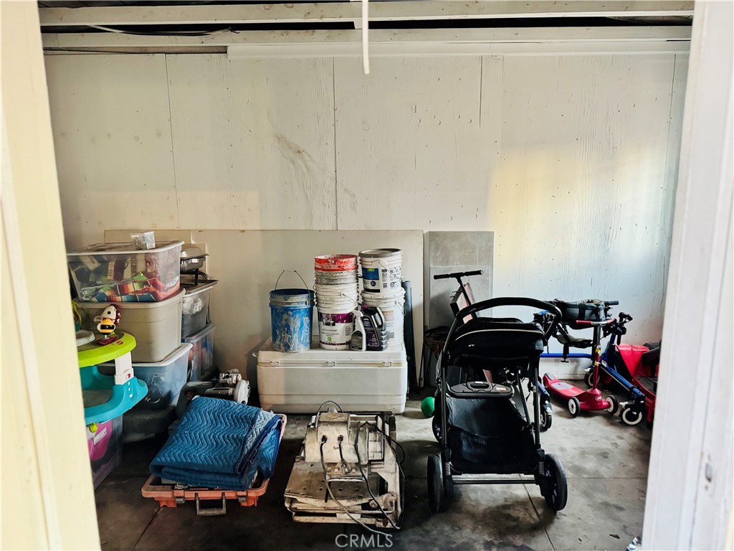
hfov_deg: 71.6
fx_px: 509
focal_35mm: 24
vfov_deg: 56.8
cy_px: 276
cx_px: 367
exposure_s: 1/60
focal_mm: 6.76
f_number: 1.78
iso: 640
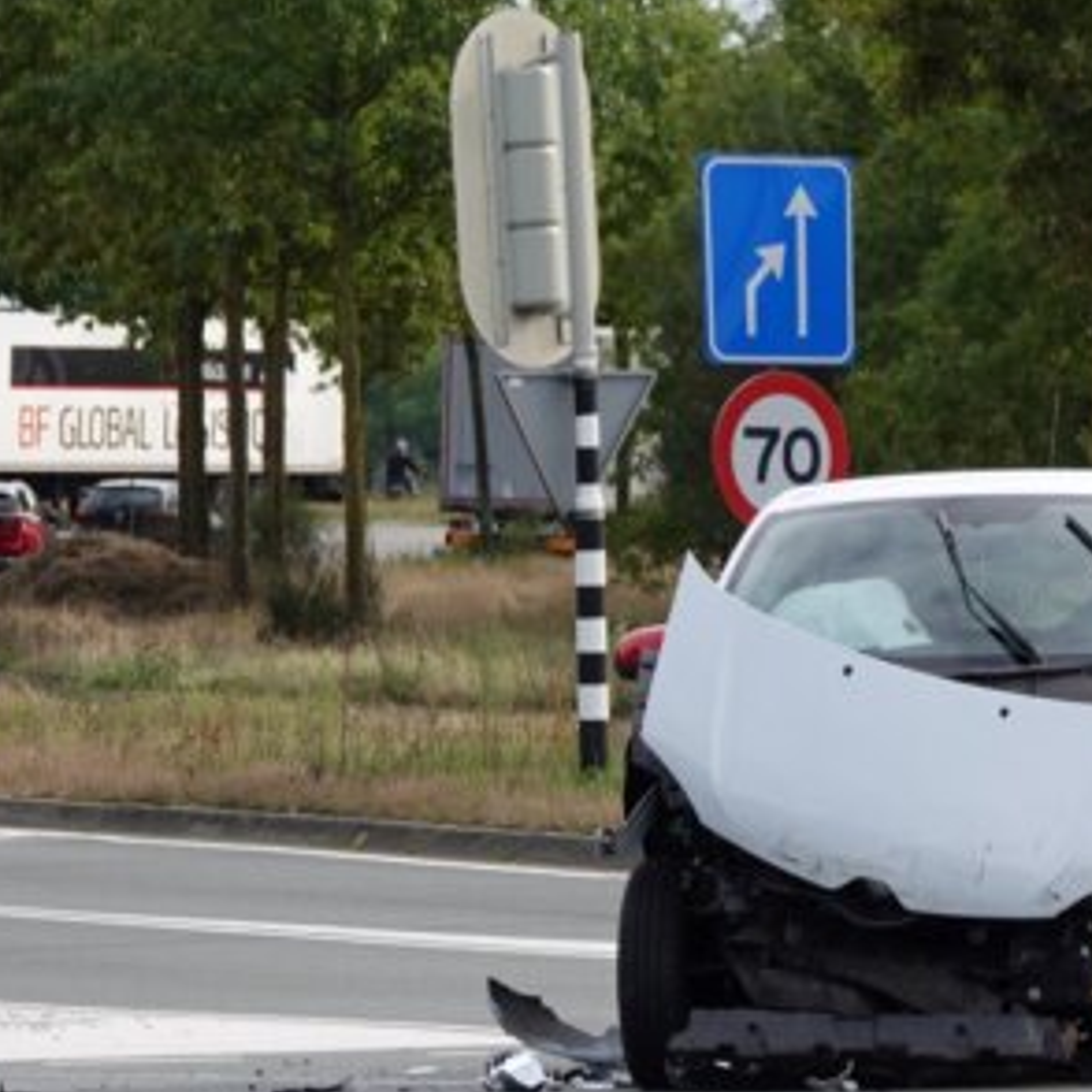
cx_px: 903
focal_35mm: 353
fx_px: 12599
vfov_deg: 5.0
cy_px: 880
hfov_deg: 5.0
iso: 100
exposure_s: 1/320
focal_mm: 58.29
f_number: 4
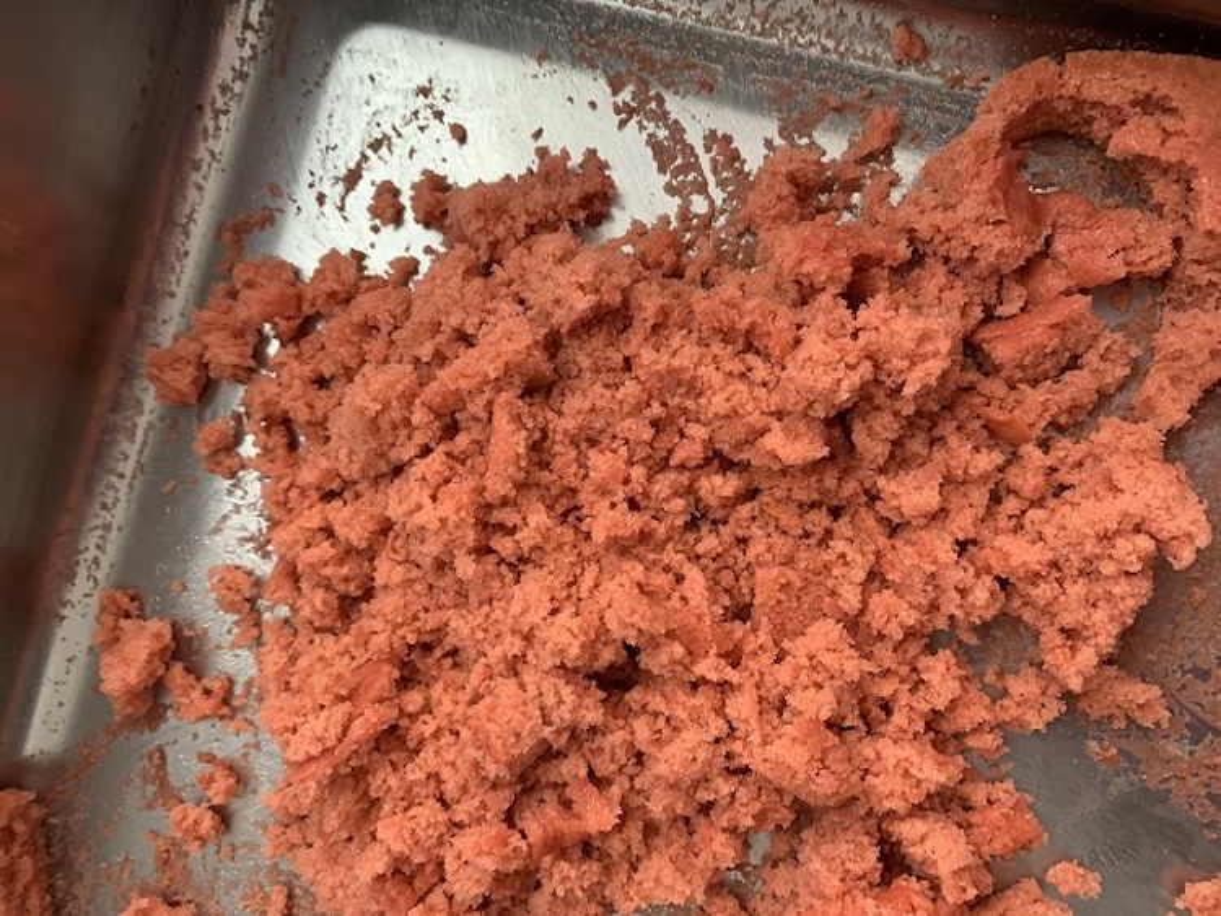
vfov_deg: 53.1
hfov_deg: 67.3
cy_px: 458
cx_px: 610
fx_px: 917
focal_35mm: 26
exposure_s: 1/60
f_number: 1.8
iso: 250
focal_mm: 4.25
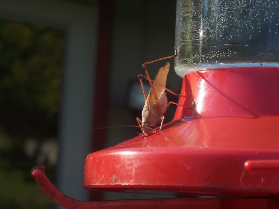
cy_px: 104
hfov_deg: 17.7
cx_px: 140
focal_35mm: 111
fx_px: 895
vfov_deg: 13.3
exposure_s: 1/250
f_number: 4.8
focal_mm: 16.8
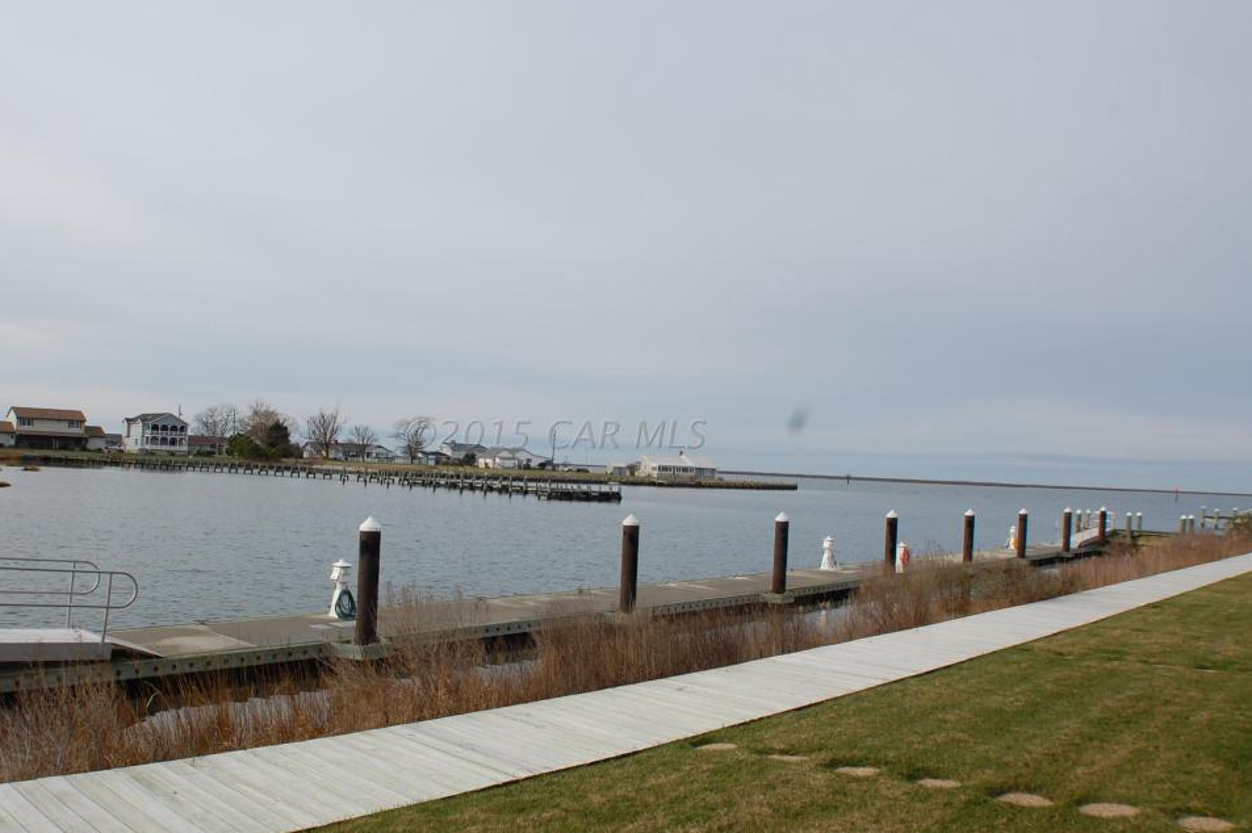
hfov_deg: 48.4
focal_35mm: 40
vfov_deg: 33.4
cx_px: 555
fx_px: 1390
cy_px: 434
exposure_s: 1/320
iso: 200
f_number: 9
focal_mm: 22
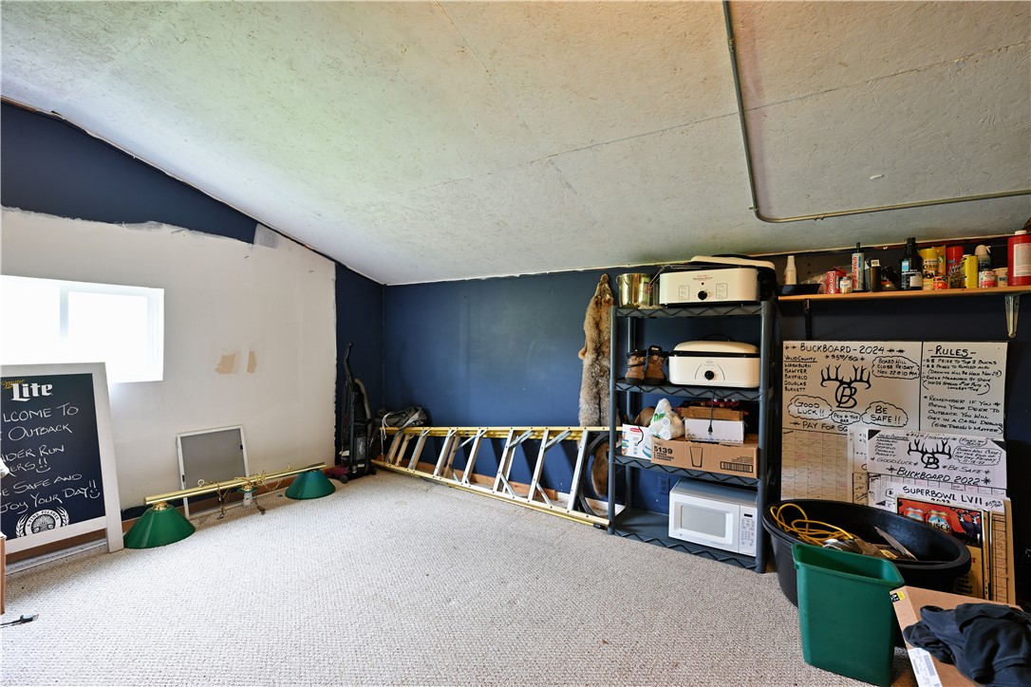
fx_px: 458
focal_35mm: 16
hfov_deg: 96.7
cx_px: 516
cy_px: 344
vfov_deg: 73.7
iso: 400
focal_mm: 16
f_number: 5.6
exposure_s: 1/5
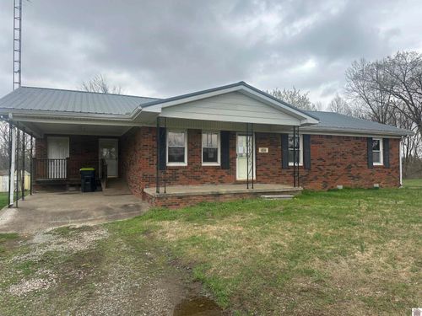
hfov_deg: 71.6
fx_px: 293
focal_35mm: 24
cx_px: 211
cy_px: 158
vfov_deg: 56.8
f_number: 1.78
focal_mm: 6.86
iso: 80
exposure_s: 1/1812
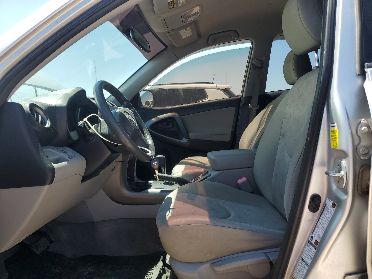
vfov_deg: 53.1
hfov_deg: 67.3
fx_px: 279
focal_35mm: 26
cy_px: 140
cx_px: 186
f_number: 1.5
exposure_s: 1/1429
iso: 50
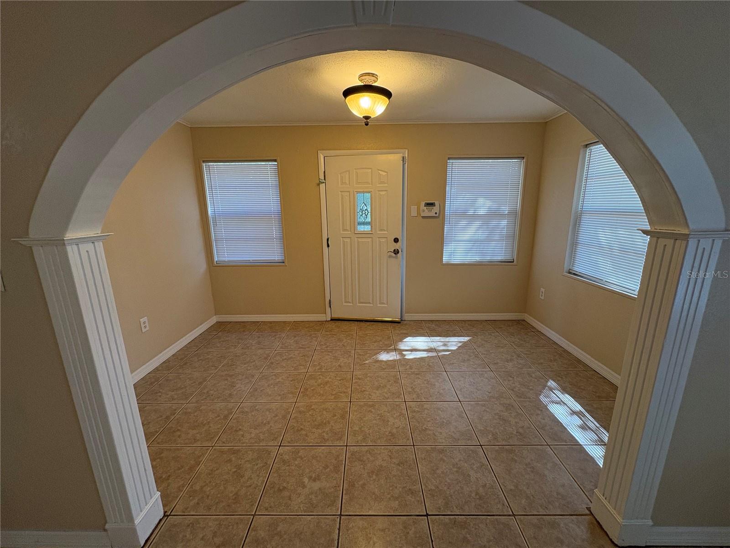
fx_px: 295
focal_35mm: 14
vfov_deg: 85.7
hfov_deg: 102.1
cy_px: 274
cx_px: 365
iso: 160
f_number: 2.2
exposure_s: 1/120
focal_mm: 2.22
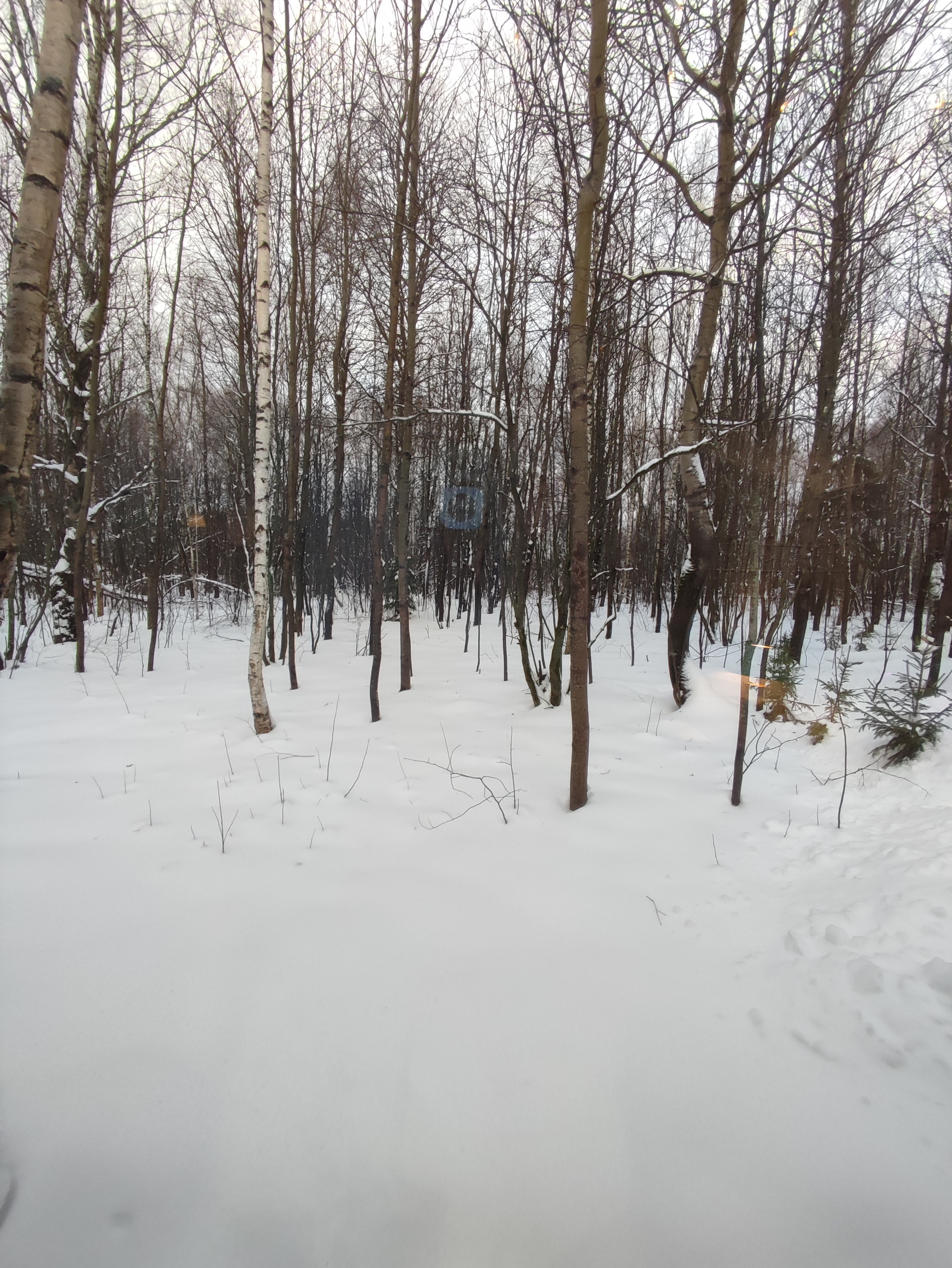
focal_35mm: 16
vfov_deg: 94.5
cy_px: 634
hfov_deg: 78.2
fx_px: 586
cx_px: 476
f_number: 2.2
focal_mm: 1.65
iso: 169
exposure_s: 1/100
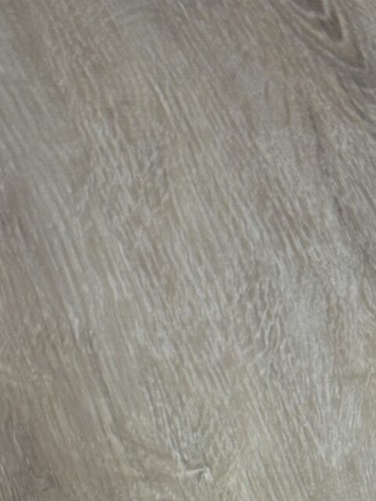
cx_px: 553
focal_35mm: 209
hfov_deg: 7.0
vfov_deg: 9.1
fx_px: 3026
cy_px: 894
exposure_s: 1/100
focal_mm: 5.96
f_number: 1.6
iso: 64
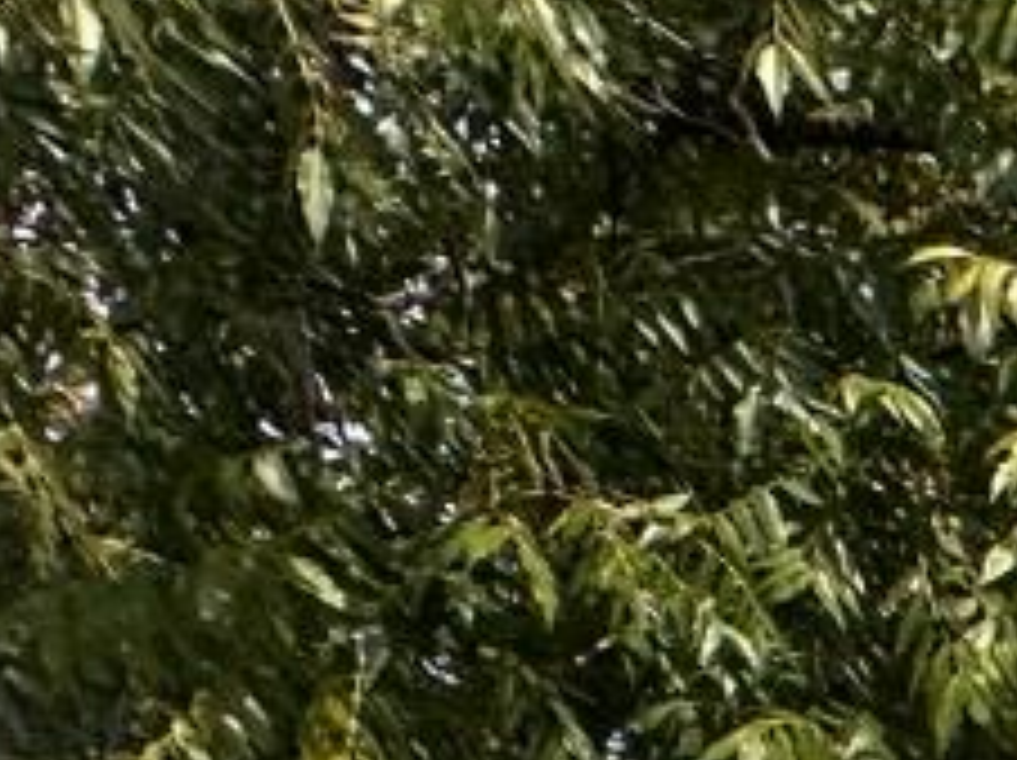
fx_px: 2729
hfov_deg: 11.3
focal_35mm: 93
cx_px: 3100
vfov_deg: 11.4
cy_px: 2107
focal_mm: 2.22
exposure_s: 1/1319
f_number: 2.2
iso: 50
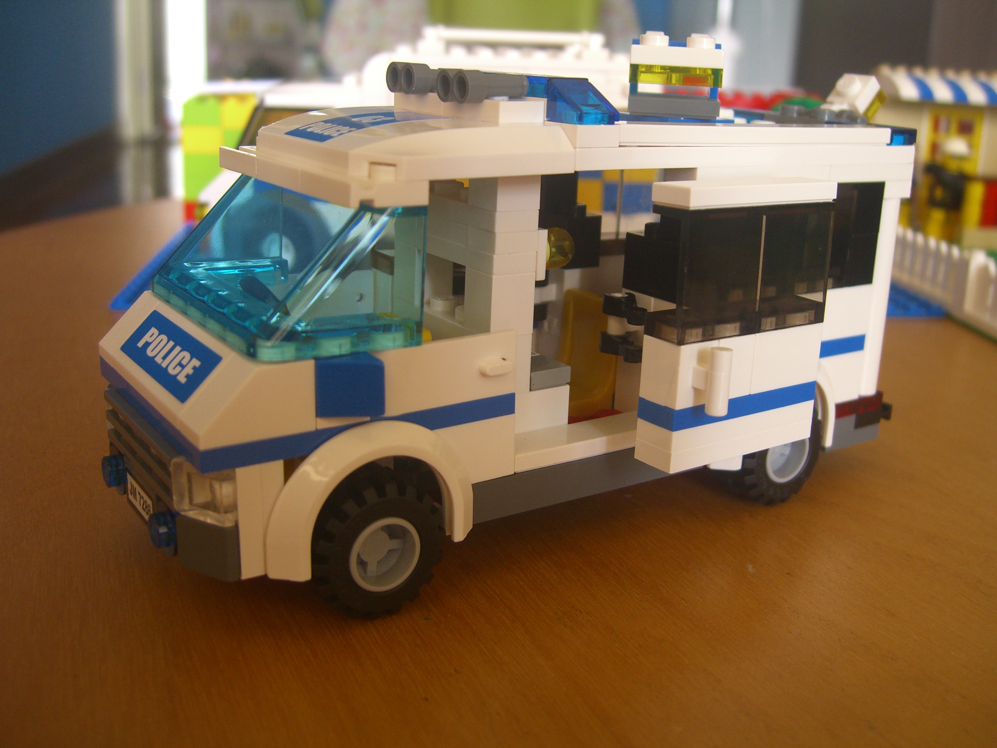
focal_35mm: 38
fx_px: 1094
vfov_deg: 37.7
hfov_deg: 49.0
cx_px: 498
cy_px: 374
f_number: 2.8
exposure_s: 1/20
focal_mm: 7.9
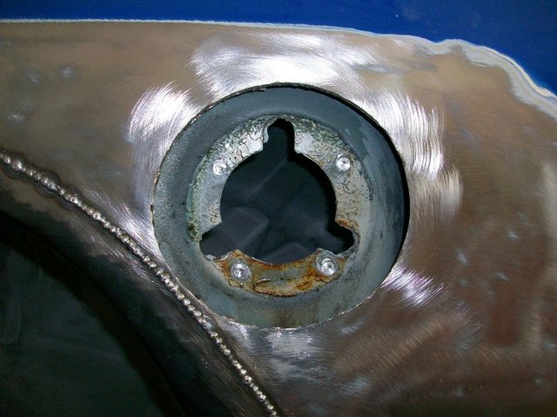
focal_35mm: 34
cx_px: 278
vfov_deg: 41.8
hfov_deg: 54.0
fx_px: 547
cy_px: 208
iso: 160
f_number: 2.8
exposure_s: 1/60
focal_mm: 5.7
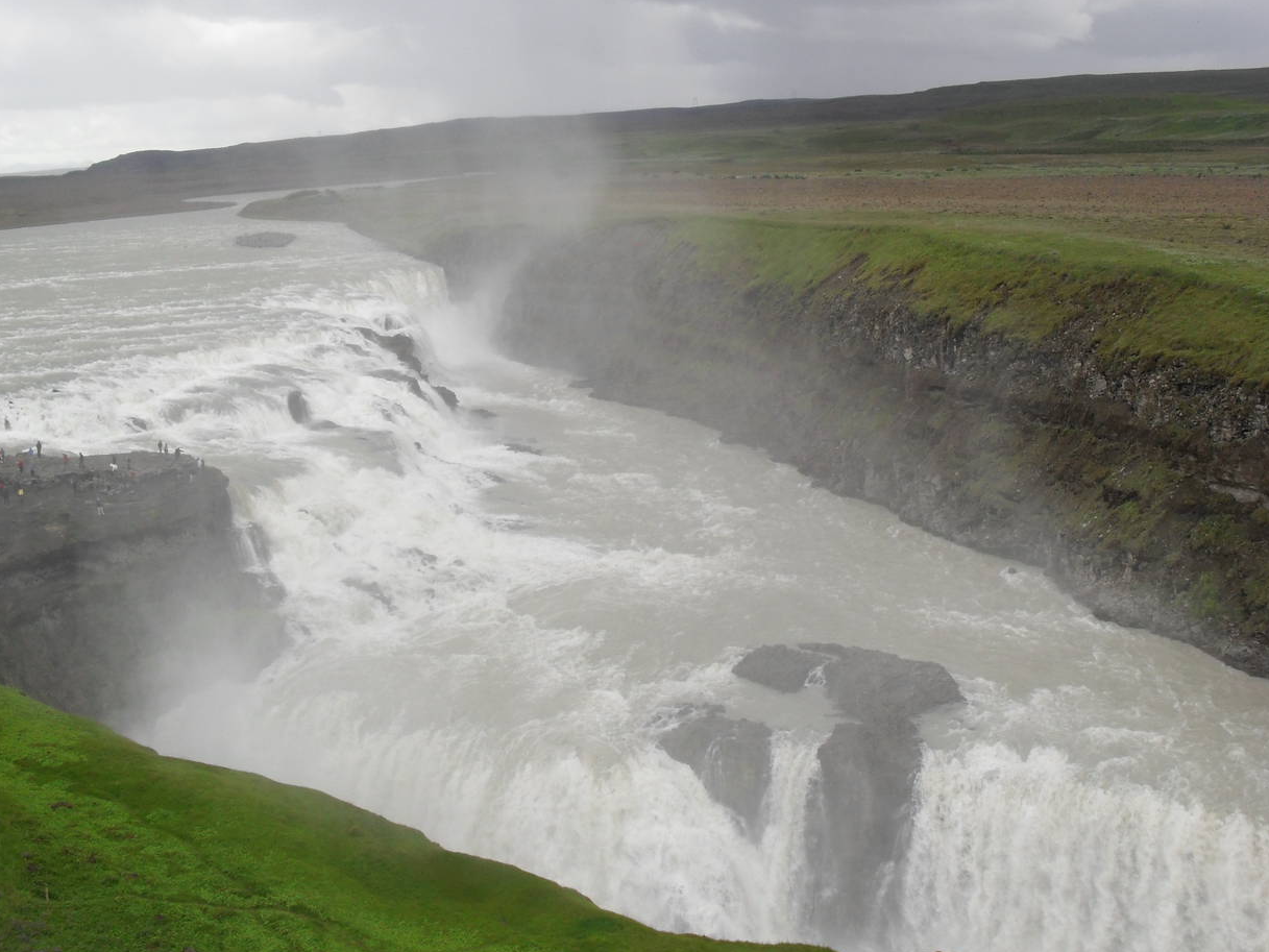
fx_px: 1686
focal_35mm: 46
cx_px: 697
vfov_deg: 31.5
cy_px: 513
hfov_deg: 41.2
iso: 100
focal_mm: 6.3
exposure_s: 1/350
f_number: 3.2
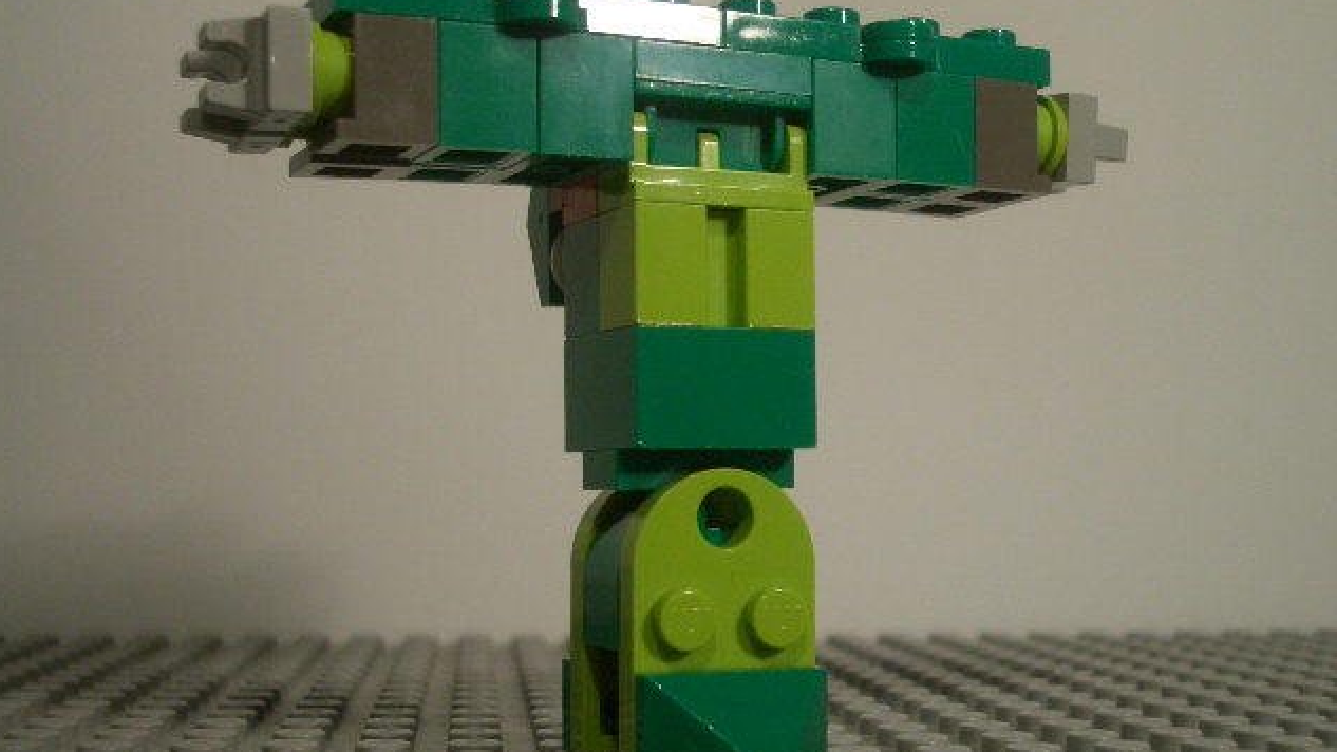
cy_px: 412
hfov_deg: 38.5
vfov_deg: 22.2
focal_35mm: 54
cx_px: 663
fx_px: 1914
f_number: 3.1
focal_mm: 8.2
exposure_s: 1/100
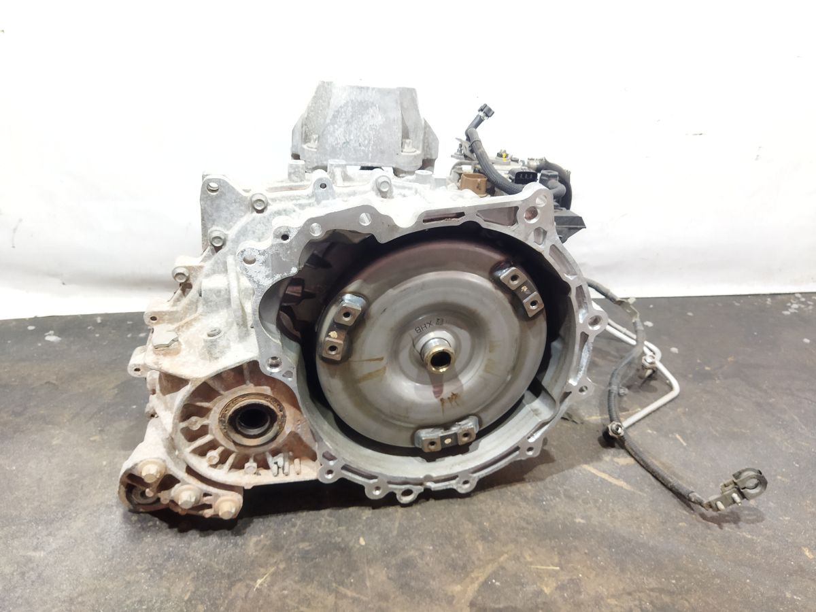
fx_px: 636
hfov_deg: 65.3
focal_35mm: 27
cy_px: 306
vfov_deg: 51.4
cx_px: 408
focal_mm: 4.71
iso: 291
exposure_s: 1/25
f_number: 1.79
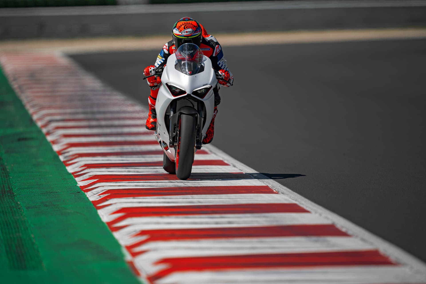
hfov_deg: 5.2
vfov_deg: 3.4
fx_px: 4733
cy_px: 142
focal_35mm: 400
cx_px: 213
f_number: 2.8
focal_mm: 400
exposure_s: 1/1600
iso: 50
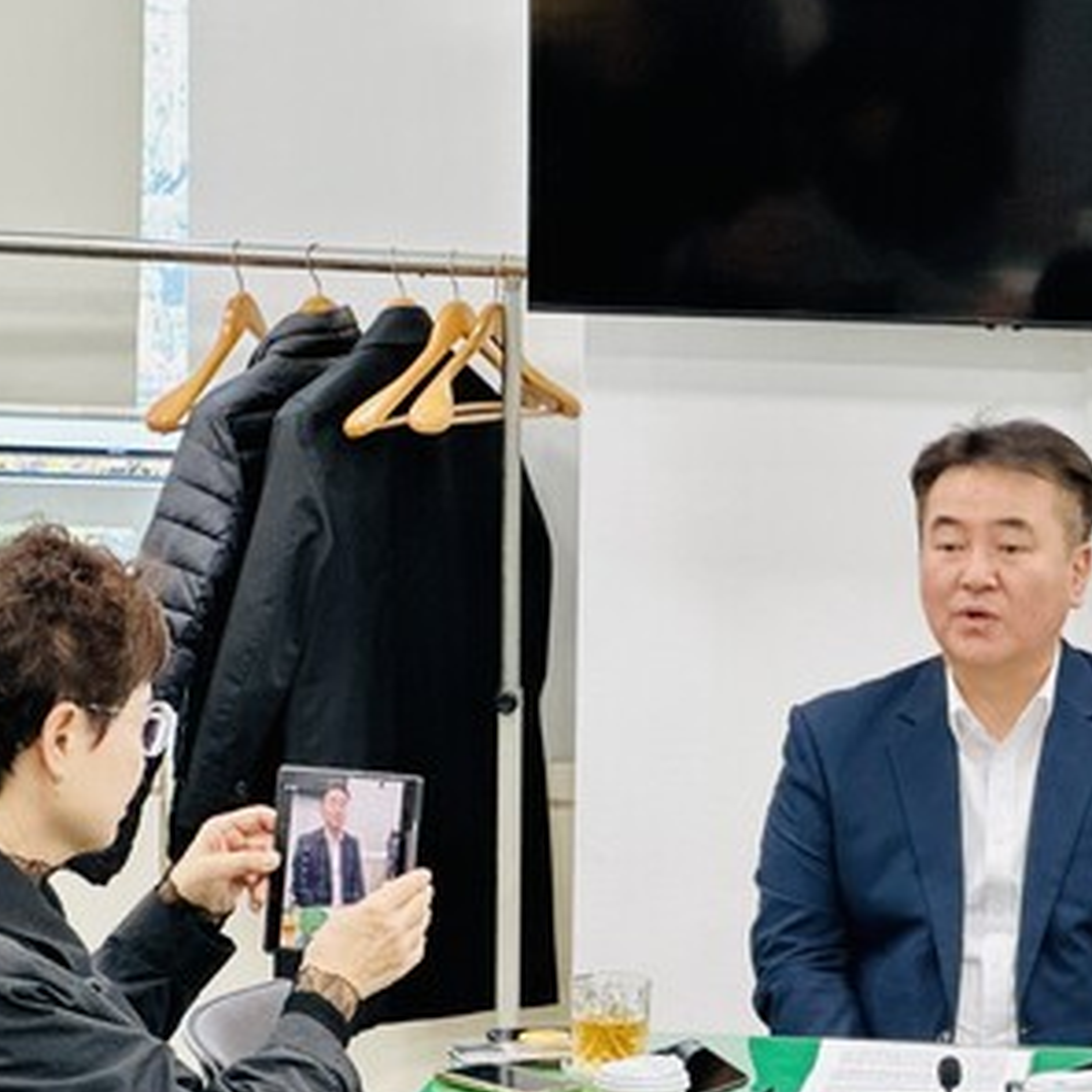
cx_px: 989
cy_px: 701
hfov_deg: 12.6
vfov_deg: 12.6
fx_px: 4925
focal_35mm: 138
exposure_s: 1/40
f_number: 2.8
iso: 160
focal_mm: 9
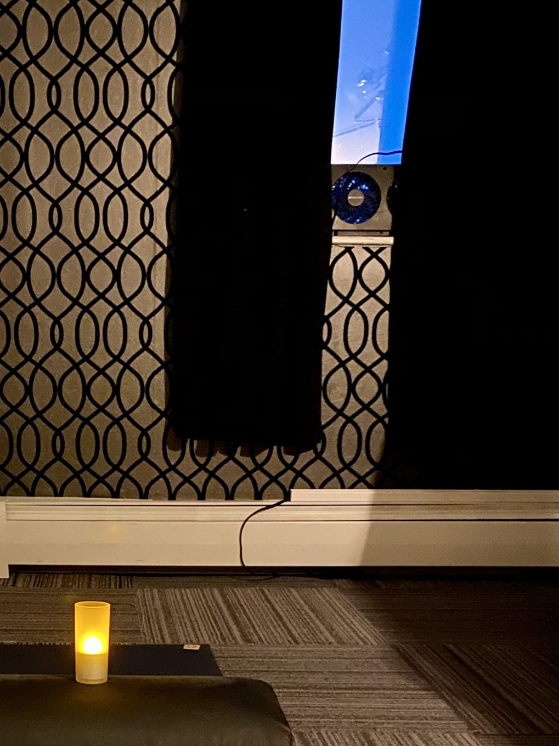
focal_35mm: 49
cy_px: 621
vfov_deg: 37.2
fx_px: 1055
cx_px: 91
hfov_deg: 28.9
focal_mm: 4.25
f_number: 1.8
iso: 640
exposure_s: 1/8
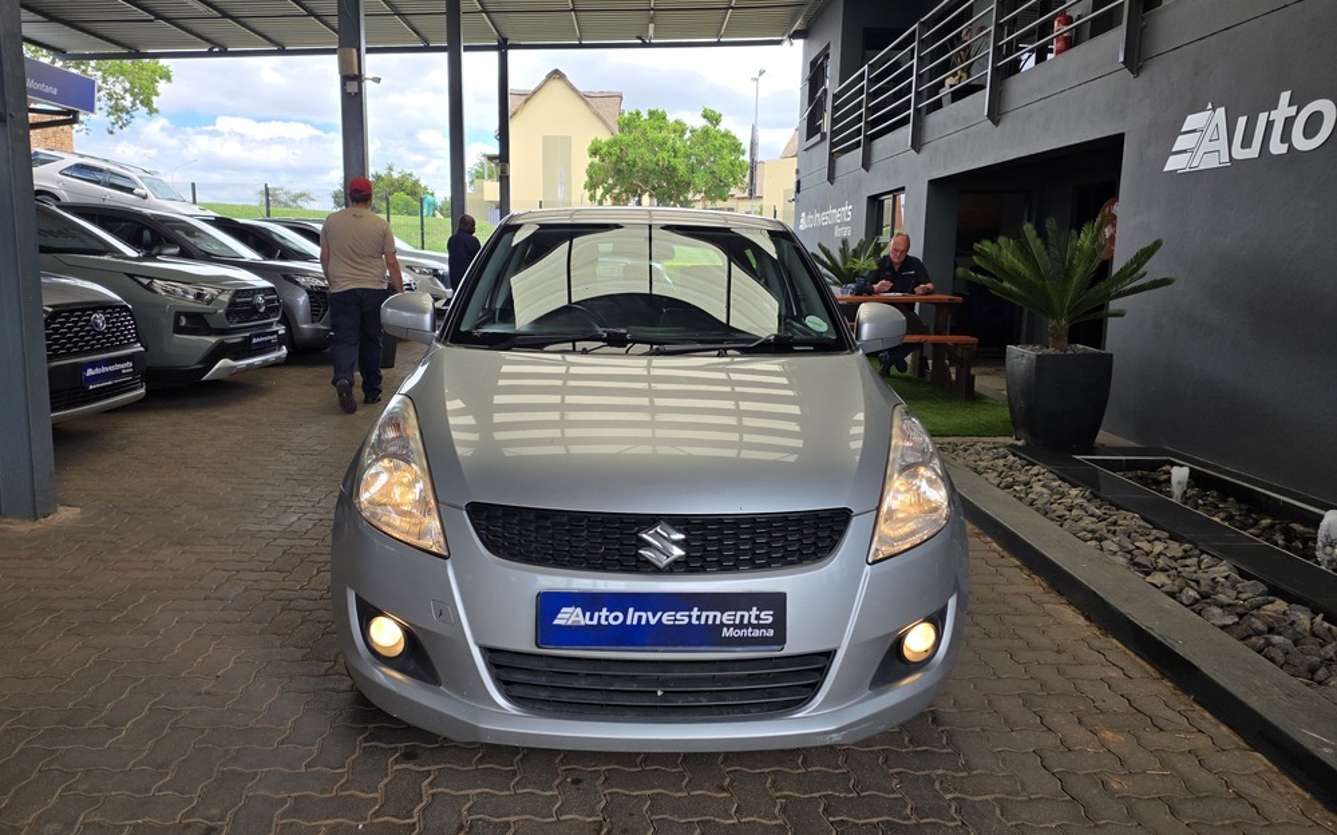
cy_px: 379
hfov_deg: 72.5
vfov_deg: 49.2
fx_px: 911
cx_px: 653
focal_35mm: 25
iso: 80
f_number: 1.7
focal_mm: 6.25
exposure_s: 1/2271
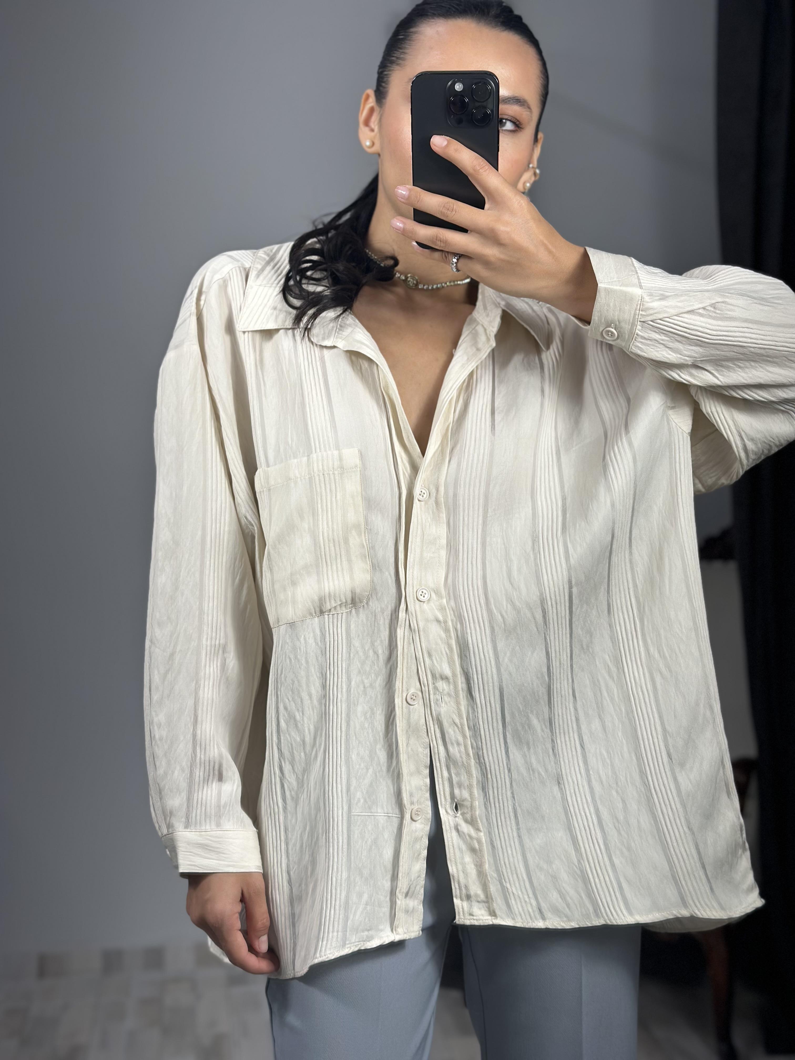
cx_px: 398
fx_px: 1470
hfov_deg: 30.3
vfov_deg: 39.7
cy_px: 530
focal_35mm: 48
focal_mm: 6.86
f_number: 1.78
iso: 64
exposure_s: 1/171
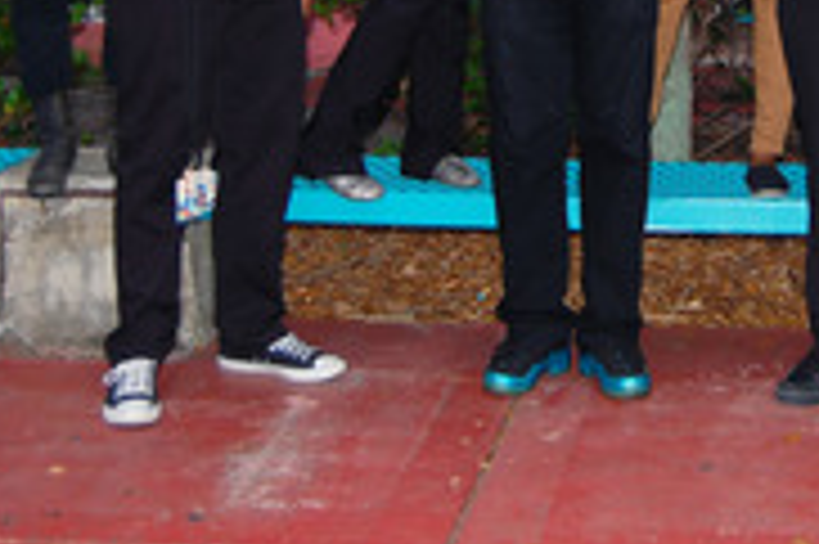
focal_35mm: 85
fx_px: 1937
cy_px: -79
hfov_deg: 23.5
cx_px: 662
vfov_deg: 15.5
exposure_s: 1/60
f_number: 3.8
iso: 200
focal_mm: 23
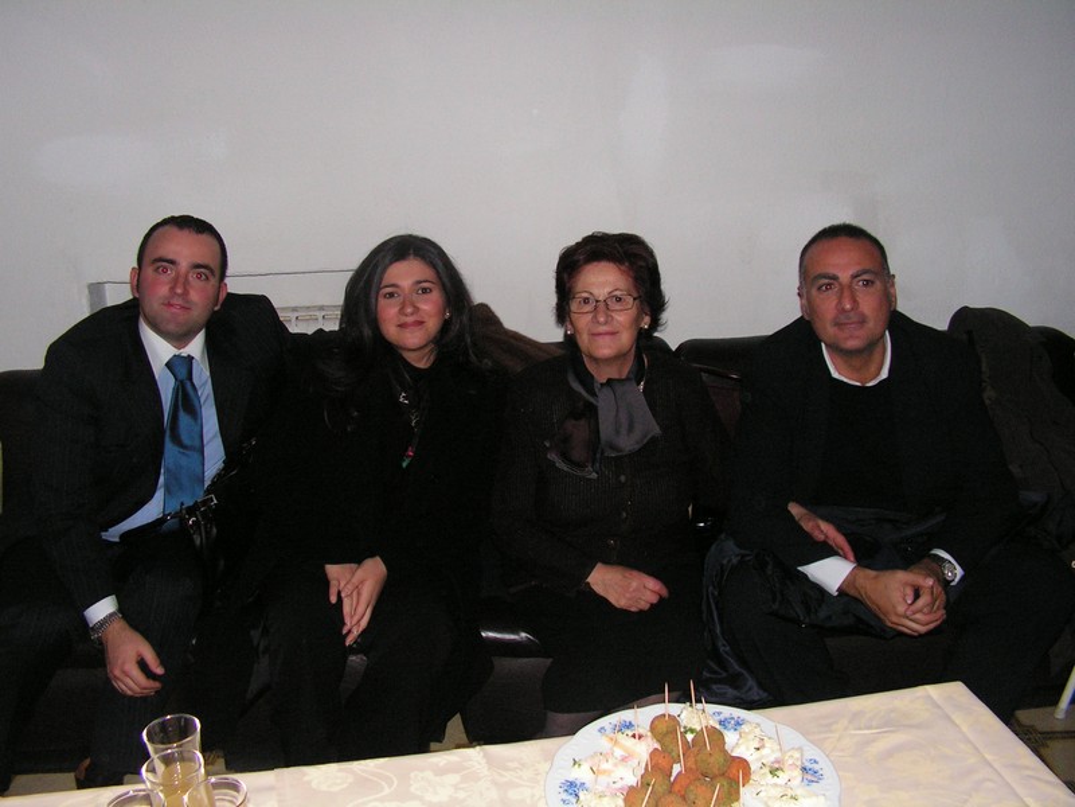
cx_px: 538
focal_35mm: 36
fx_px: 1118
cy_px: 404
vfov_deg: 39.7
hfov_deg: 51.4
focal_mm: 6
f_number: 3.2
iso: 200
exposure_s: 1/40
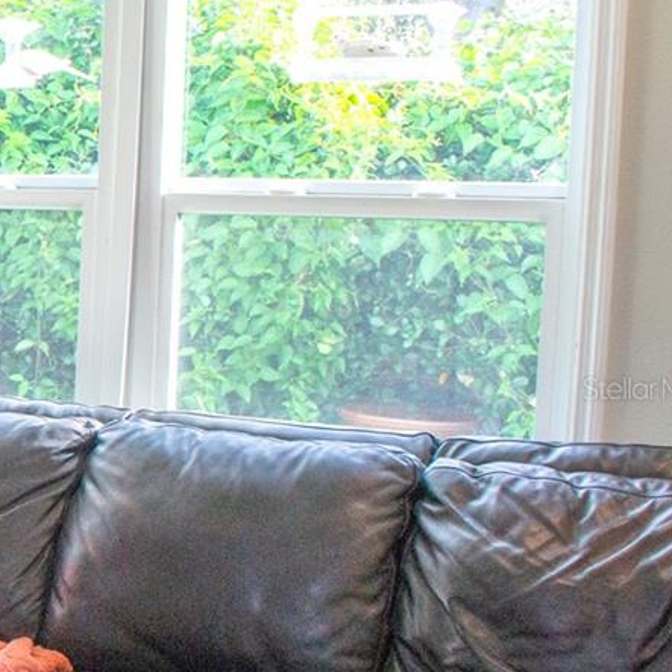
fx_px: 2021
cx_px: -496
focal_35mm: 92
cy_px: 388
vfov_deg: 18.9
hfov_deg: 16.2
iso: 400
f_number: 8
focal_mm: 20
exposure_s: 1/80
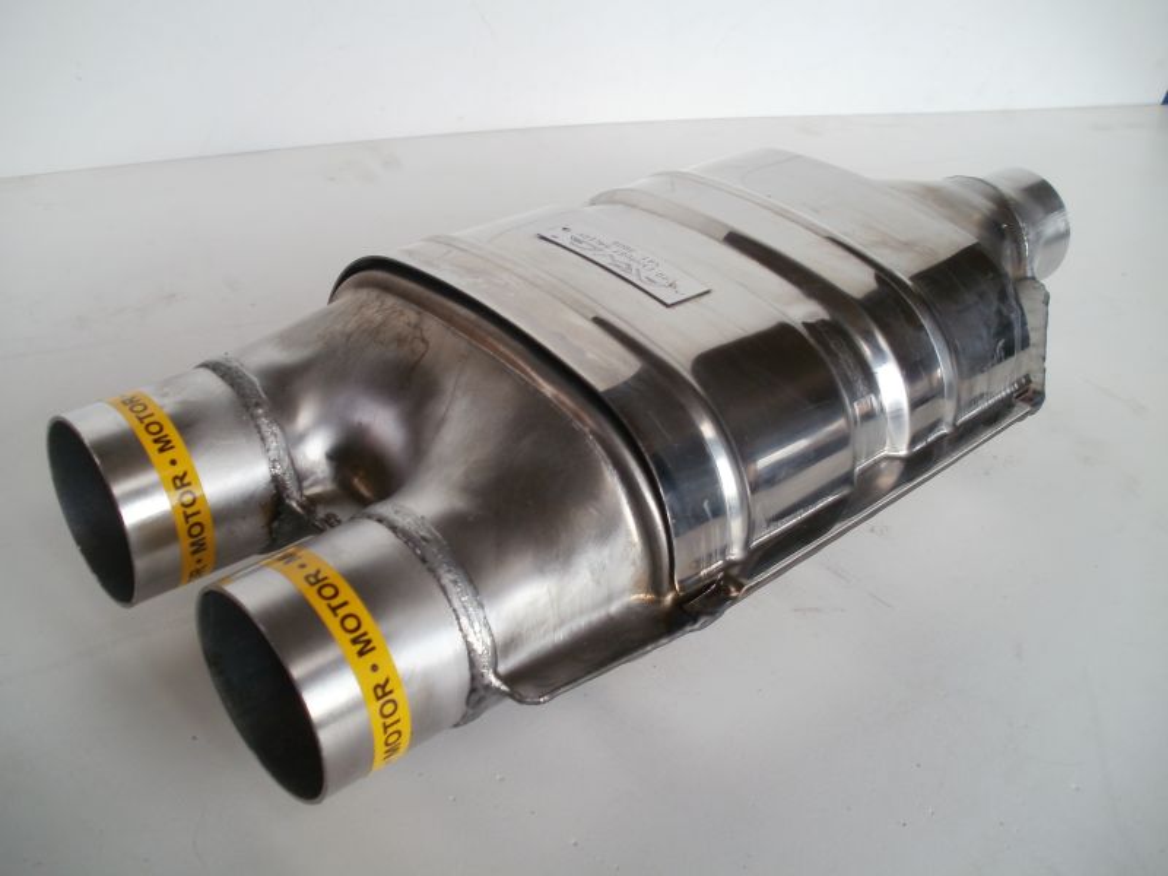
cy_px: 438
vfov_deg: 39.7
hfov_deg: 51.4
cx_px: 584
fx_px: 1215
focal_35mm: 36
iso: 100
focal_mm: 6.3
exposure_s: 1/30
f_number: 3.5
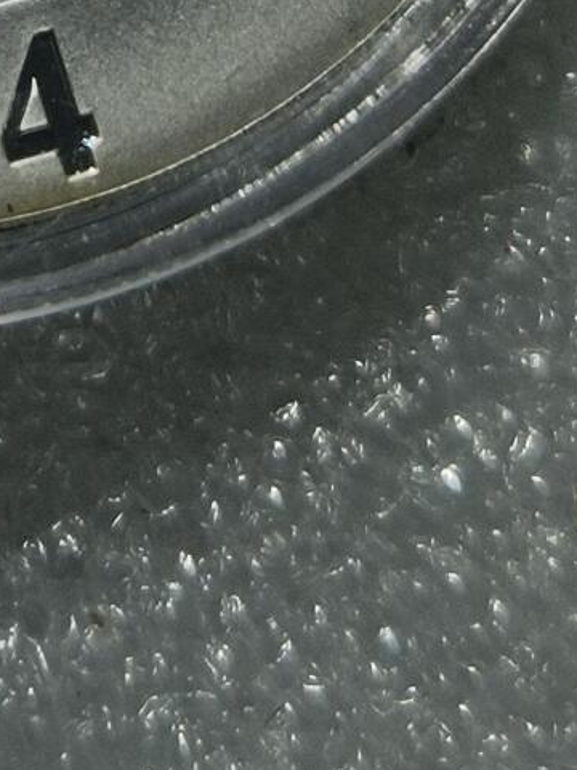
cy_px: -640
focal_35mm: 240
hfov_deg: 6.1
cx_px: -244
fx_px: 5334
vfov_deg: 8.0
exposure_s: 1/184
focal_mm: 6.67
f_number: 1.9
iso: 50
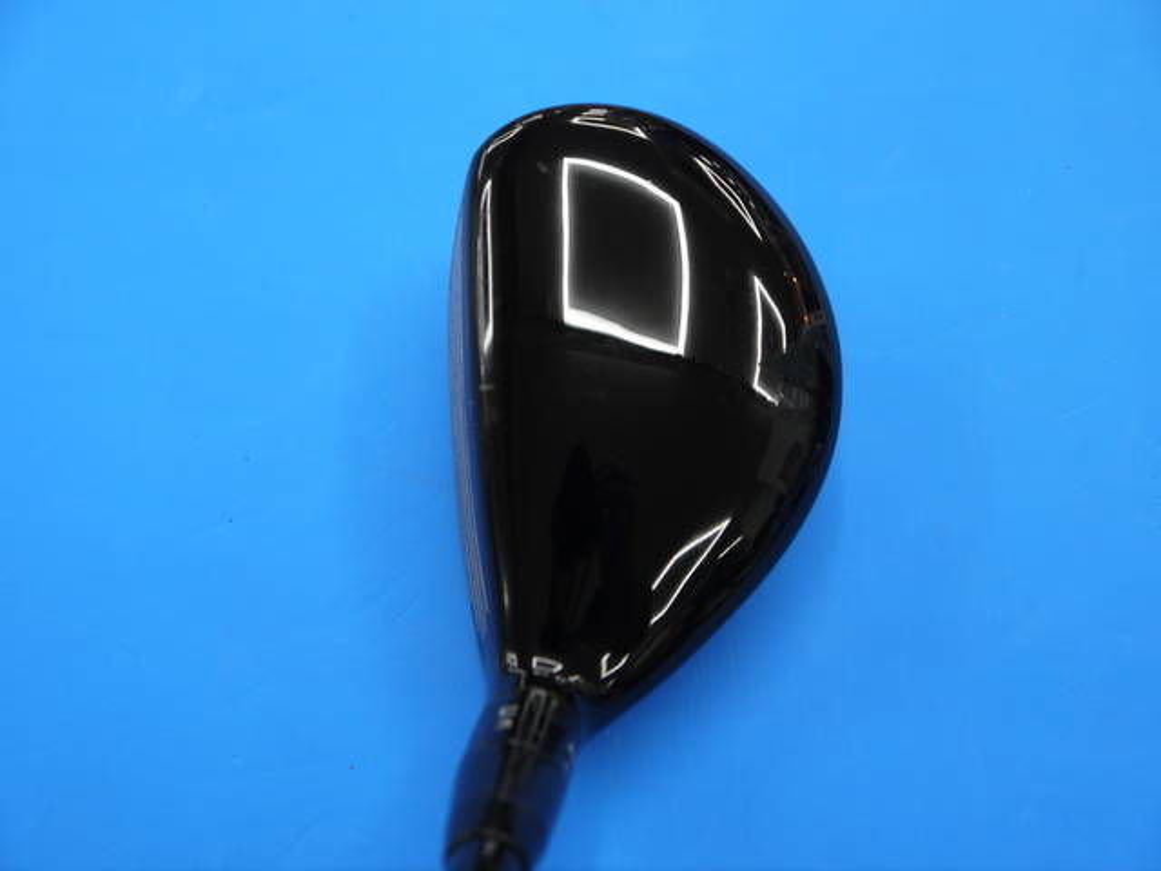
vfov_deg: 29.1
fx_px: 1677
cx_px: 580
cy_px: 436
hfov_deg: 38.2
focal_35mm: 50
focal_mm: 25
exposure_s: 1/60
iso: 200
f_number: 4.6
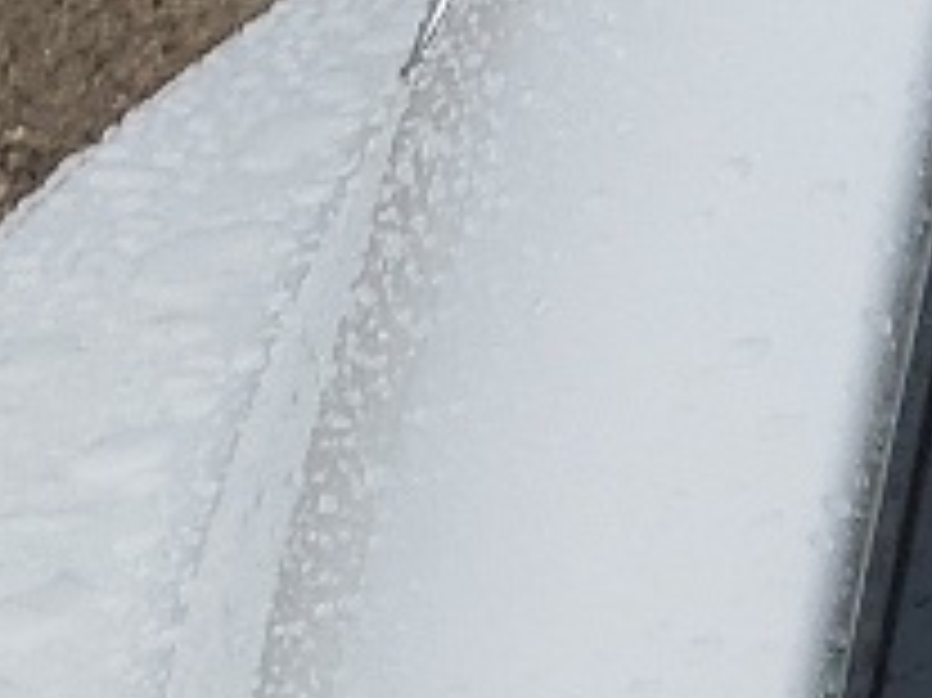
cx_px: 3138
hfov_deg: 7.9
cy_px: 1909
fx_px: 5409
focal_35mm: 201
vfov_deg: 6.8
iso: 50
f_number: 1.5
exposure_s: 1/1667
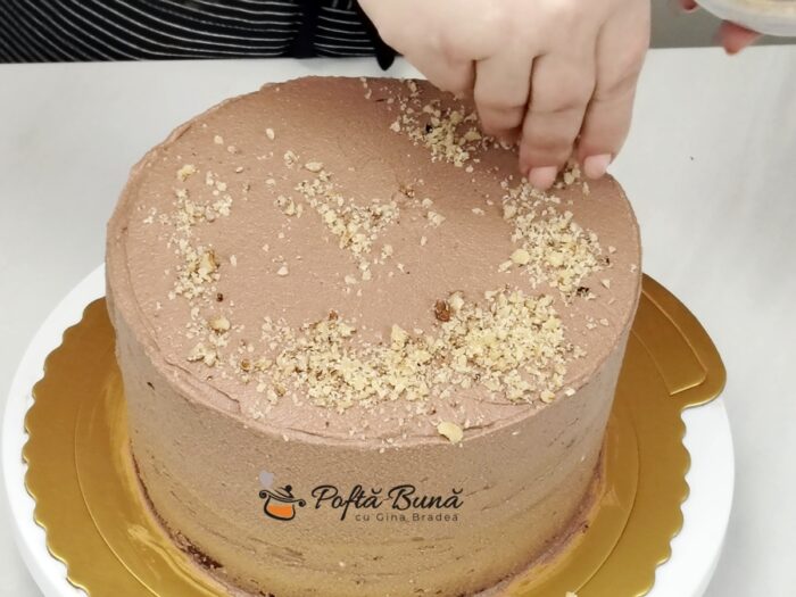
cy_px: 298
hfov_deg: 16.6
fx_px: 2736
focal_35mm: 119
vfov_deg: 12.5
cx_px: 398
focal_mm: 5.25
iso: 413
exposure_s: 1/60
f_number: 1.75
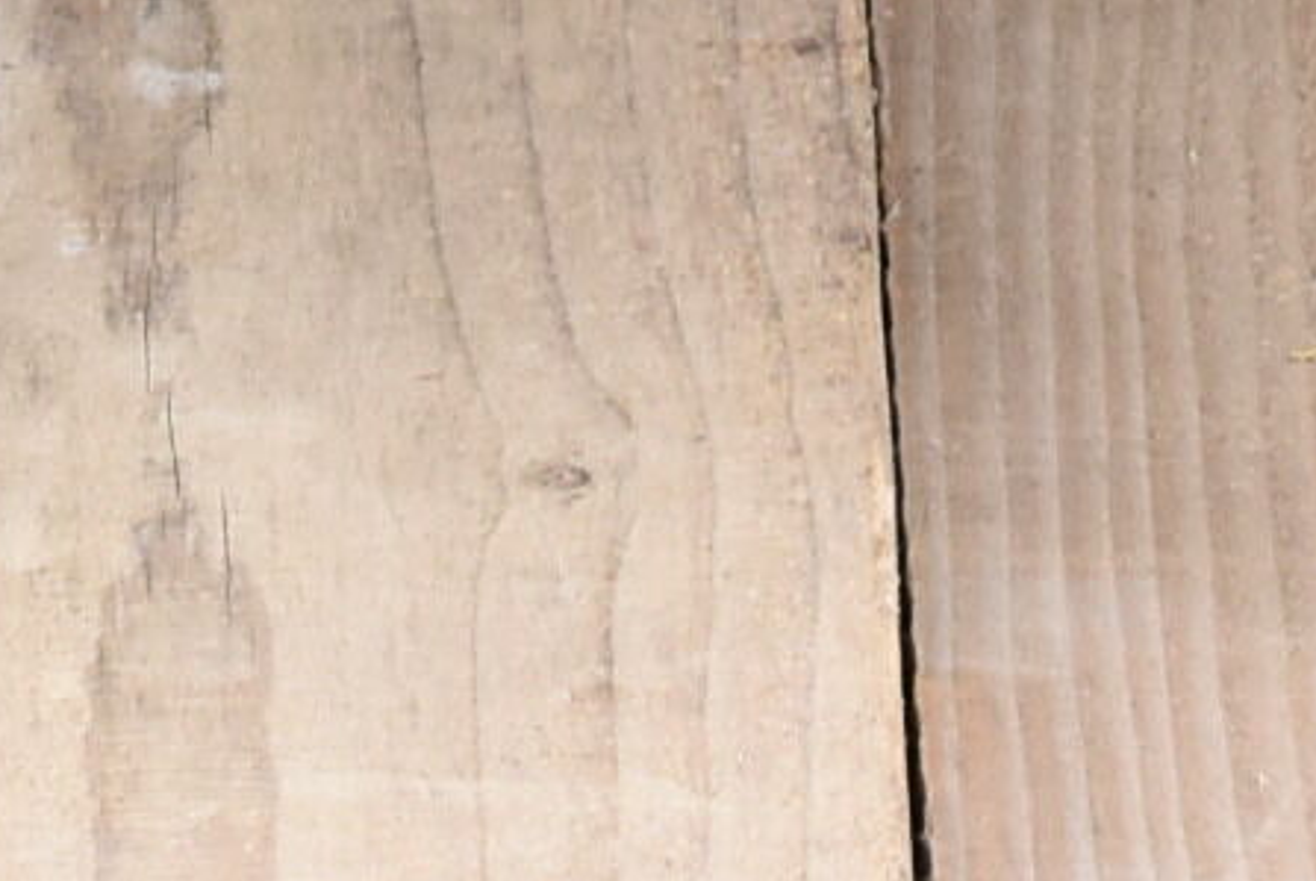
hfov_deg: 6.6
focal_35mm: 311
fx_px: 11392
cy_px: -1918
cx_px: 500
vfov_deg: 4.2
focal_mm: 31
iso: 400
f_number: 7.1
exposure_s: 1/125
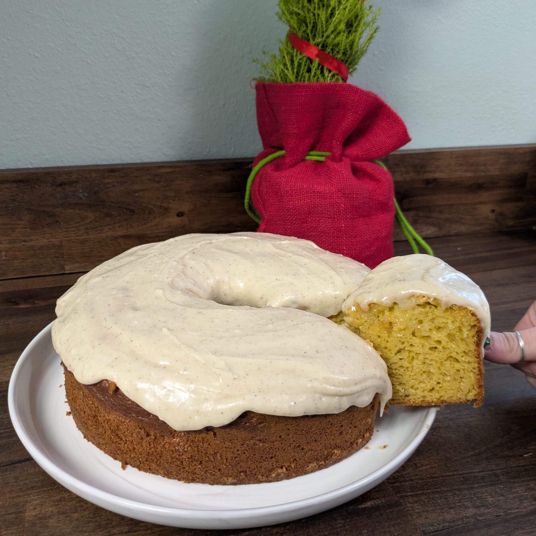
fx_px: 526
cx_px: 264
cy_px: 246
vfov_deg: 54.0
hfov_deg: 54.0
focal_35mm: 30
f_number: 1.89
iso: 358
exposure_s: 1/40
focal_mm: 5.43
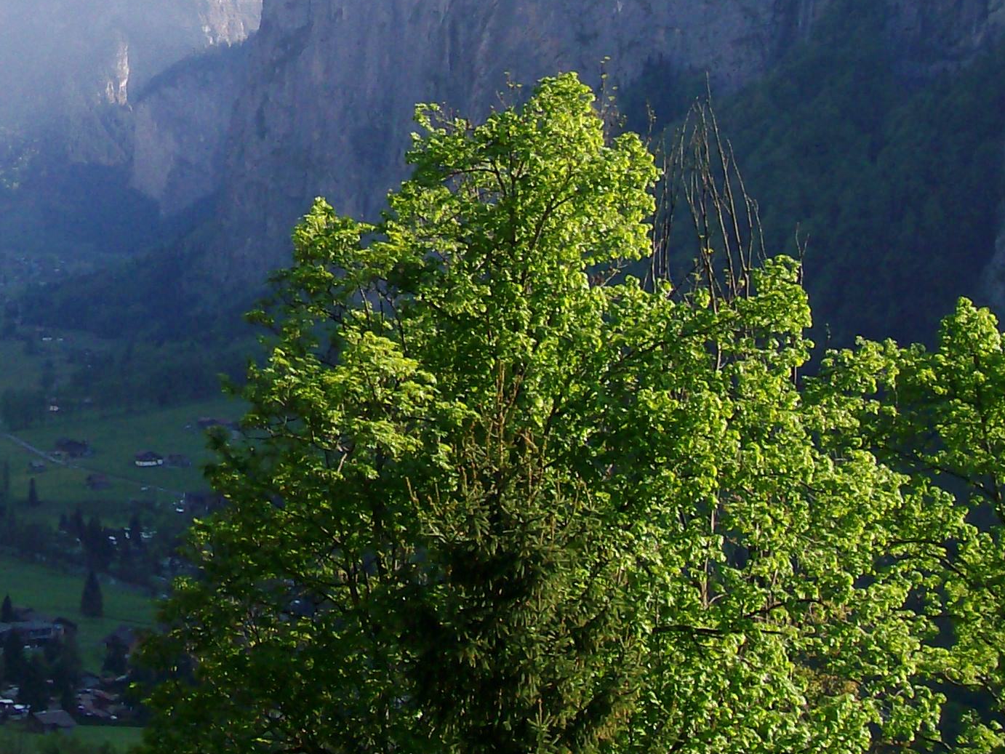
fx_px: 2904
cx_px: -81
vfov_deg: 14.7
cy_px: 96
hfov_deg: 18.9
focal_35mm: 100
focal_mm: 7.6
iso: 80
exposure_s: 1/549
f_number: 3
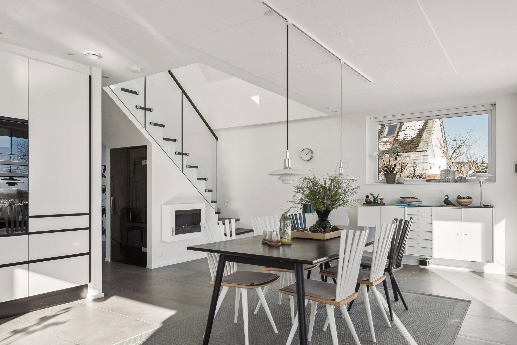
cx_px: 245
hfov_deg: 69.3
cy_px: 198
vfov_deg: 49.4
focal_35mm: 26
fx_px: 373
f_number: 13
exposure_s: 1/50
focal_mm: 22
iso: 200
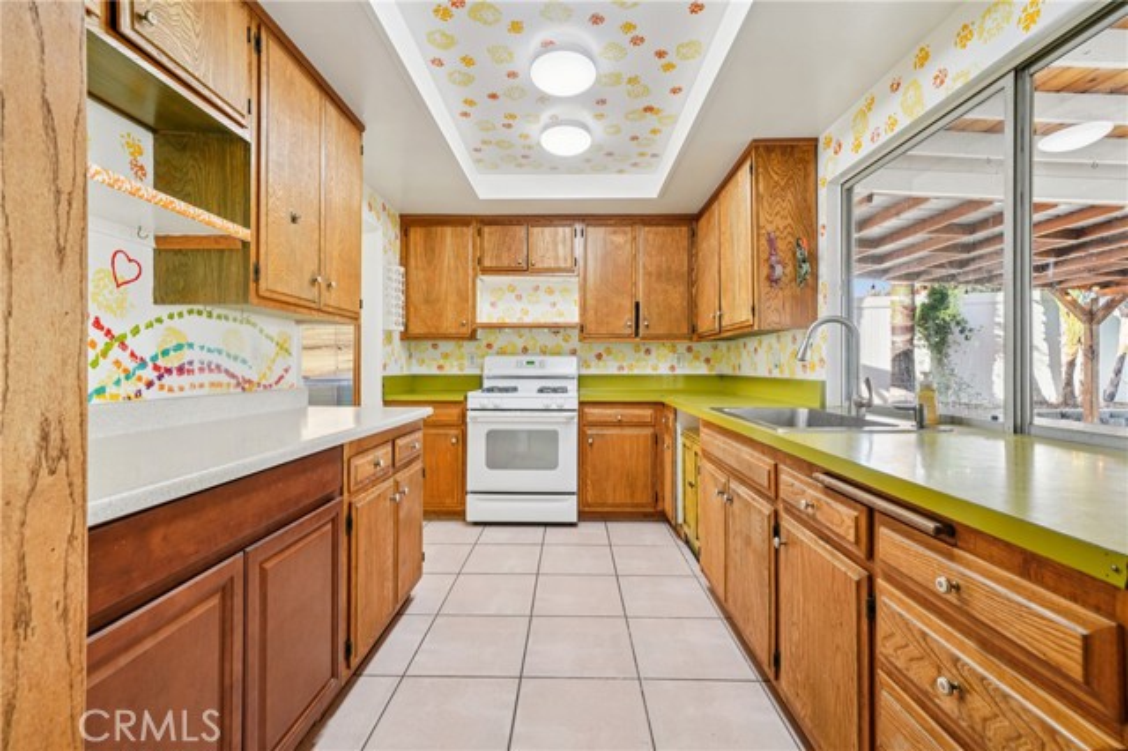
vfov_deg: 81.1
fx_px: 438
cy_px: 376
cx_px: 564
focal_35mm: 14
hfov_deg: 104.3
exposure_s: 1/15
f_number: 8
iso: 400
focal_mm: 14
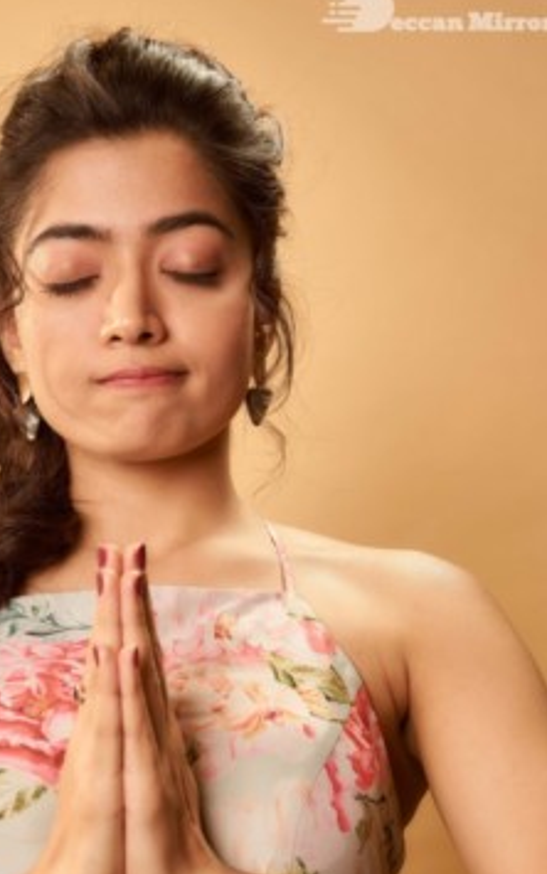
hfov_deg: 16.5
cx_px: 174
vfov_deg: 26.0
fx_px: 1884
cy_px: 559
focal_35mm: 79
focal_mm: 55
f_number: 6.7
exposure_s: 1/200
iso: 1250
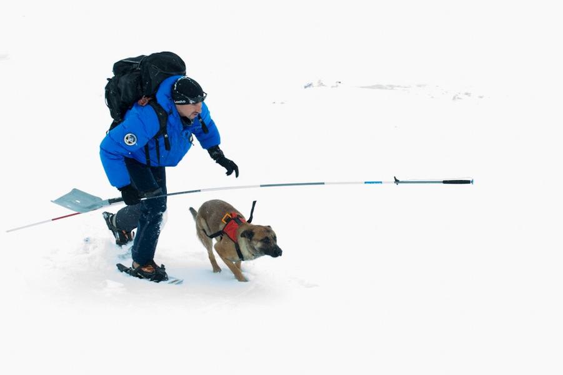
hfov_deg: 58.7
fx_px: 500
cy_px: 188
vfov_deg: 41.1
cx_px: 282
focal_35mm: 32
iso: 2000
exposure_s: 1/320
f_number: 13
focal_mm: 32
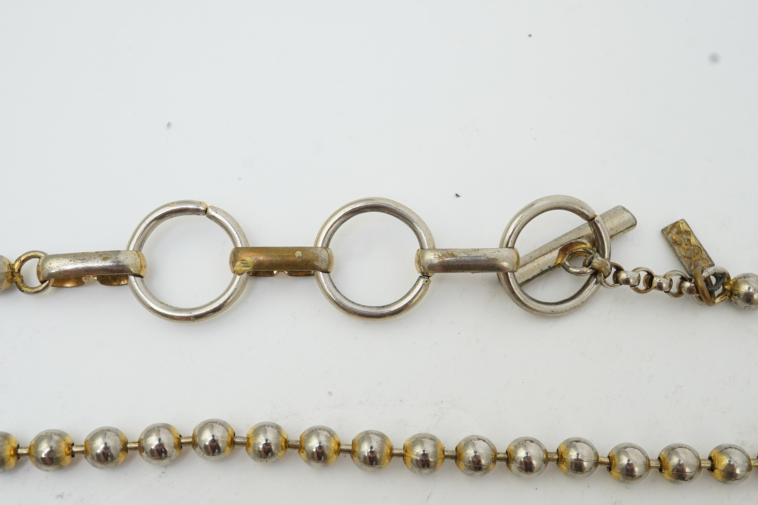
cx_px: 379
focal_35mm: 45
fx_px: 947
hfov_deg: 43.6
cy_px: 252
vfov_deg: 29.9
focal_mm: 30
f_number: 14
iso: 640
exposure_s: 1/60
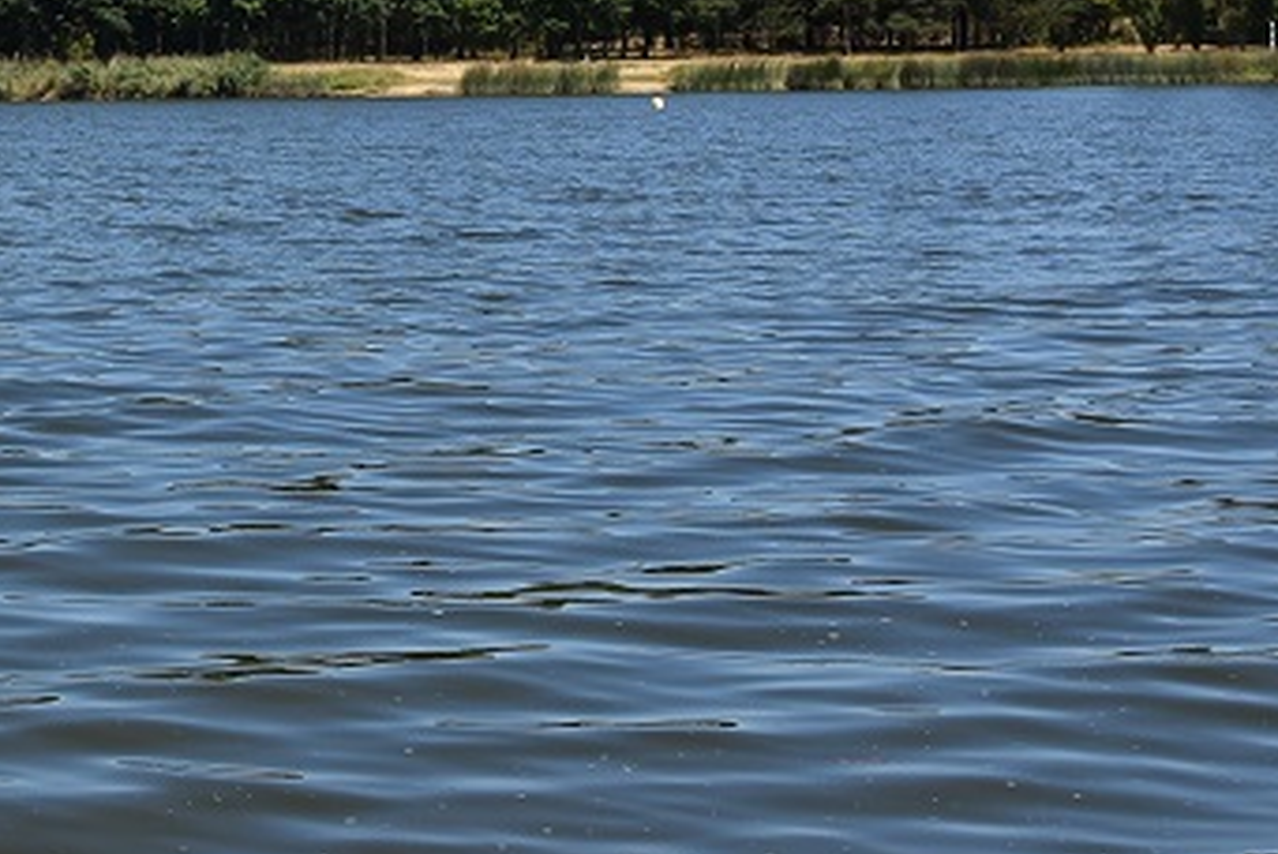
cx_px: -375
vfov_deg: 16.7
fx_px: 2878
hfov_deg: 22.4
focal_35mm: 81
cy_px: 148
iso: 160
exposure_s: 1/500
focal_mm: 18
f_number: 8
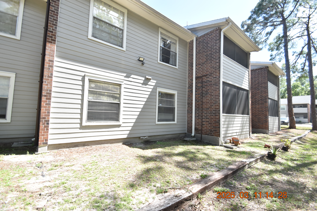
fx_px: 132
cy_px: 106
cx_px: 158
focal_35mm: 15
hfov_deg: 100.4
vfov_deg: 77.3
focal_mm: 10
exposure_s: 1/1500
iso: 800
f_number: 3.5
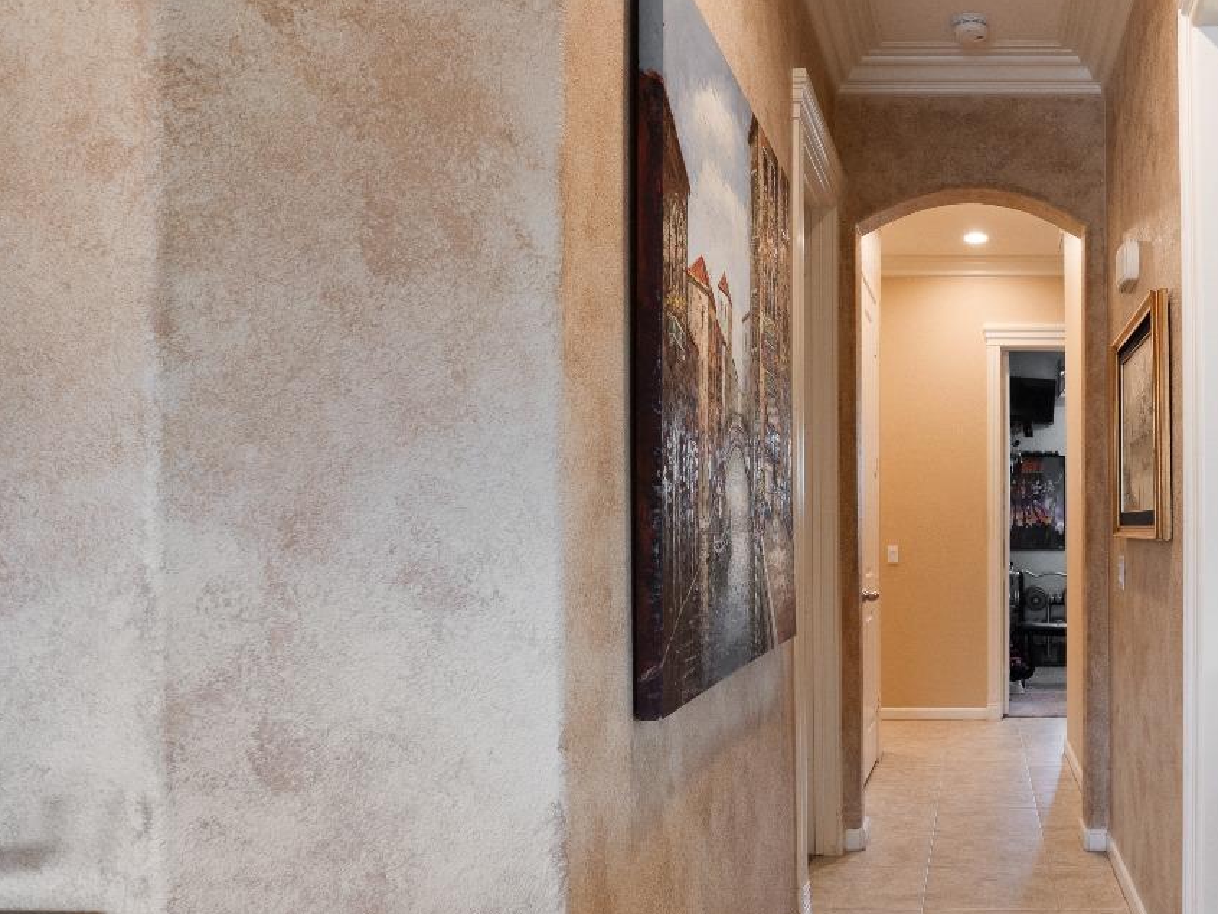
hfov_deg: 56.3
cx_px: 1006
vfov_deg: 48.0
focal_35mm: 29
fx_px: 1021
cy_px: 545
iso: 400
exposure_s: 1/15
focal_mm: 17
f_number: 5.6
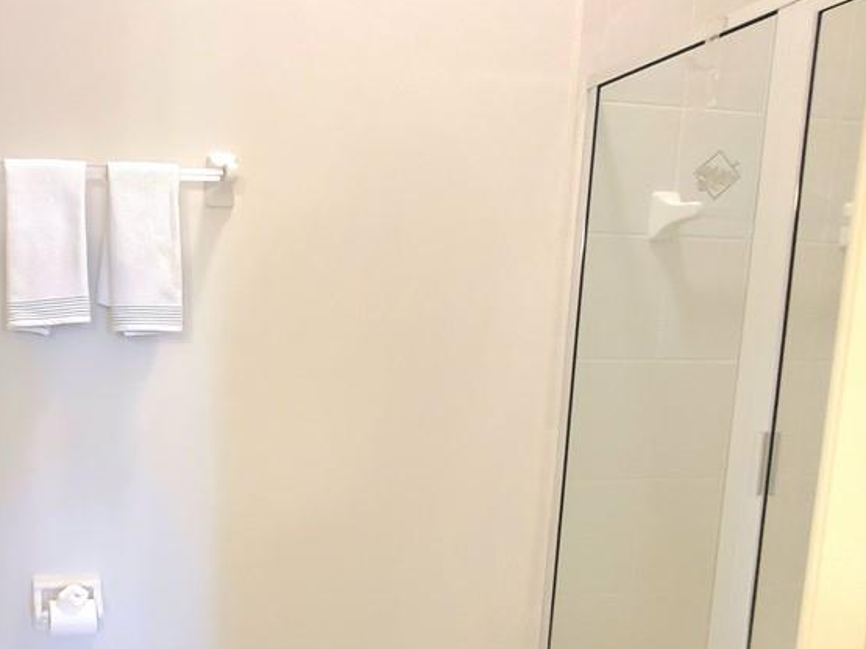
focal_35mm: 24
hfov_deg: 62.4
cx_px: 119
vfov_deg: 56.3
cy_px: 393
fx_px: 600
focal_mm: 1.8
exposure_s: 1/30
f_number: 2.2
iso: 400
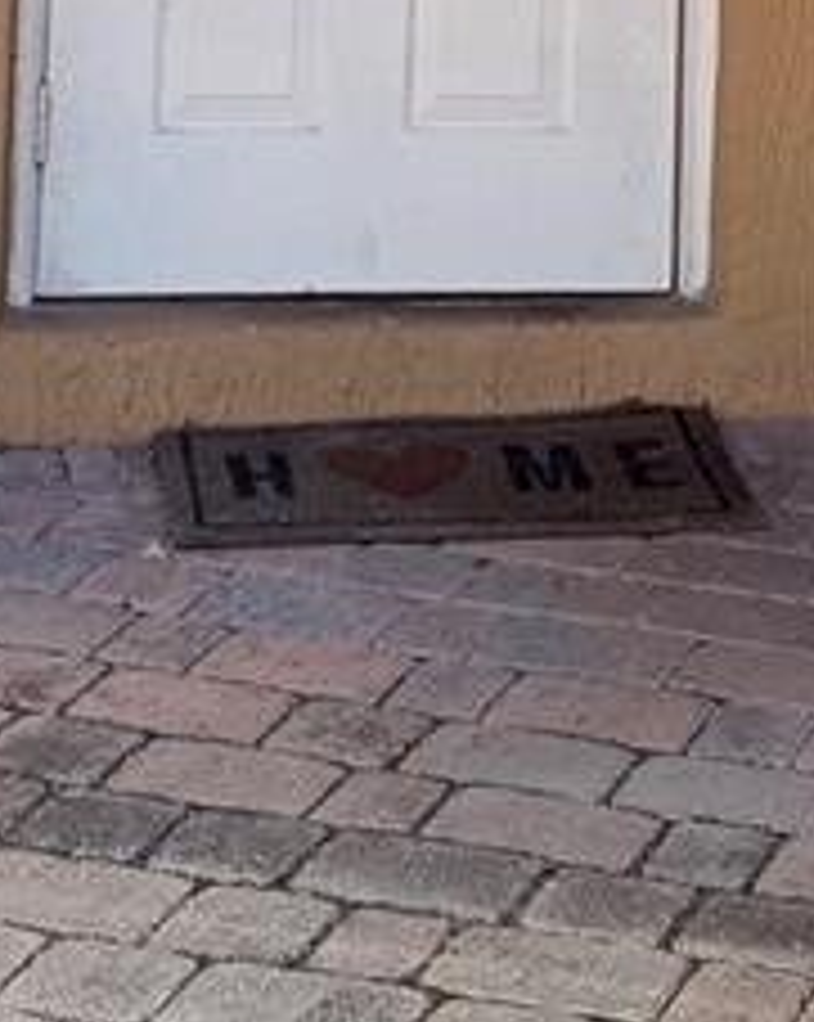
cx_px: 625
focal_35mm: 124
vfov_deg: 13.9
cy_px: -810
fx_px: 3742
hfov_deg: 12.4
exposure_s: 1/654
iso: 80
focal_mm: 6.76
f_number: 1.78
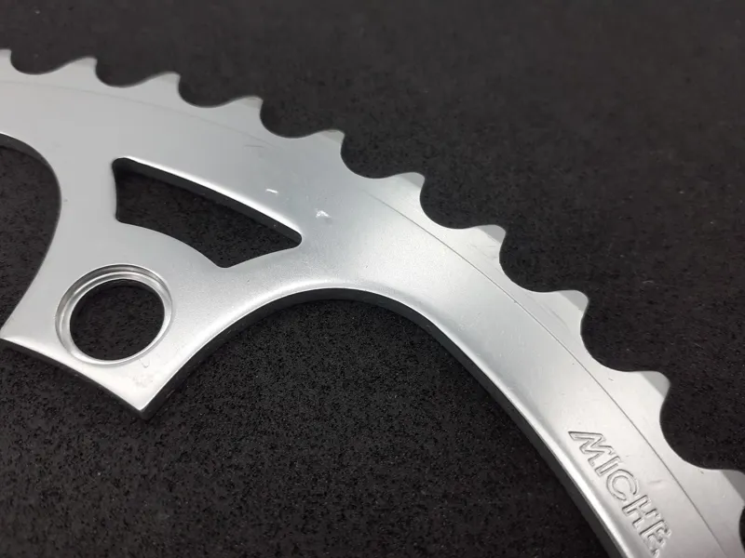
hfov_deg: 65.3
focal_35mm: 27
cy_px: 279
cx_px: 372
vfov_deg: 51.4
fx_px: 581
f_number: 1.9
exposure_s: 1/194
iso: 40
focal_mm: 3.6
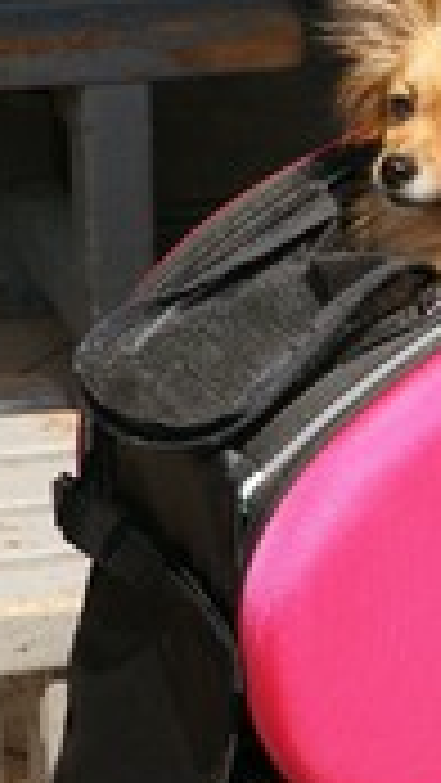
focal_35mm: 324
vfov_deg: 6.6
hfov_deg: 3.7
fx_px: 6729
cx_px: 1058
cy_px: 50
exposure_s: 1/250
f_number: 11
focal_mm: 70
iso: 400
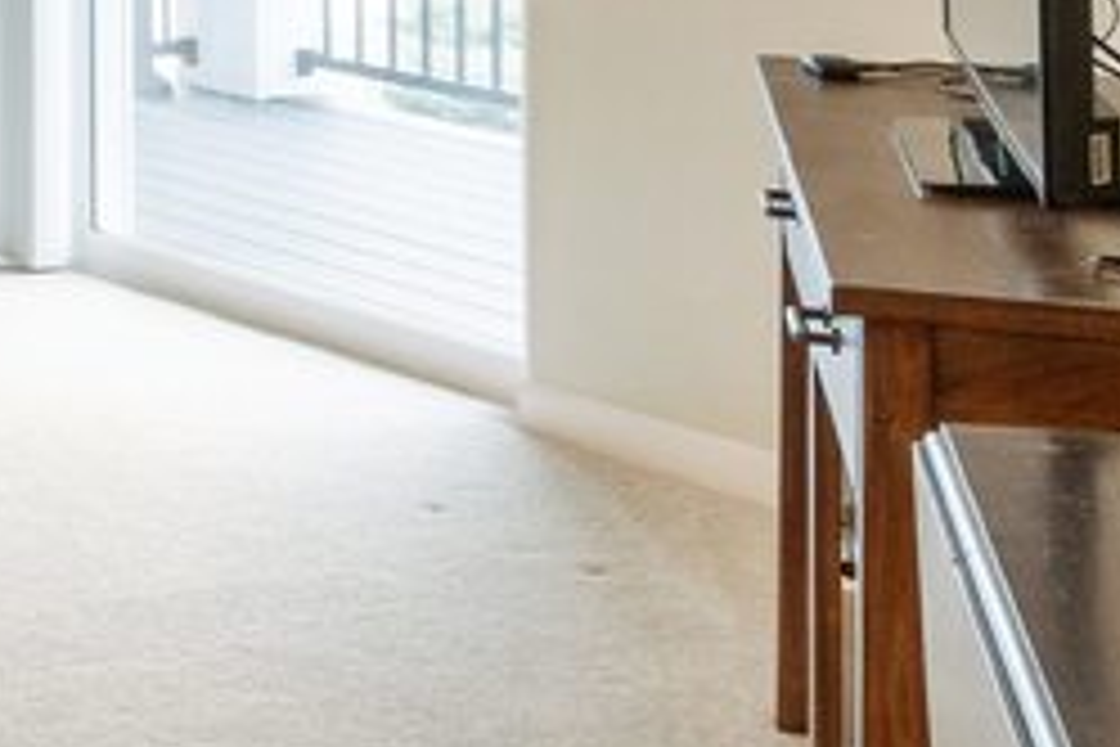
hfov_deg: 16.2
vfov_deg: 12.3
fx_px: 3235
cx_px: -963
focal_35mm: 104
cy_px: -468
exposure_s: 1/6
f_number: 9
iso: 400
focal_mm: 16
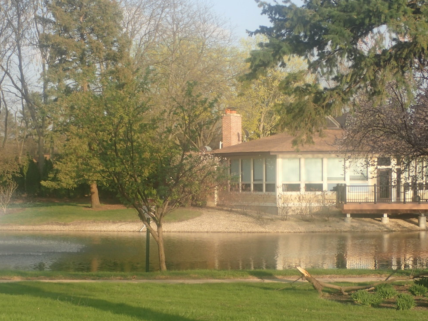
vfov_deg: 16.6
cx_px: 199
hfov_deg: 22.0
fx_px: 1100
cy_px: 184
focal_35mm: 89
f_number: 5
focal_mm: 11.01
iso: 100
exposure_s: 1/200
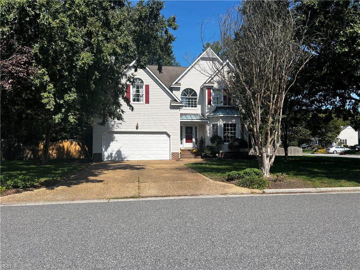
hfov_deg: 67.3
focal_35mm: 26
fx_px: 270
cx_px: 180
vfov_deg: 53.1
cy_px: 135
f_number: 1.5
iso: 50
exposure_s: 1/3968
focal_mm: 5.7
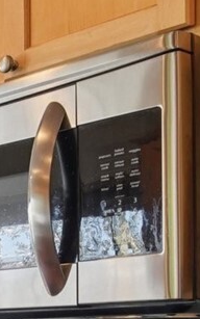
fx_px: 785
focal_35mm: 90
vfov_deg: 21.5
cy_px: 376
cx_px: -354
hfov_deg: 10.9
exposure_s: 1/80
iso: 1600
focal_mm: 16
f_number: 8
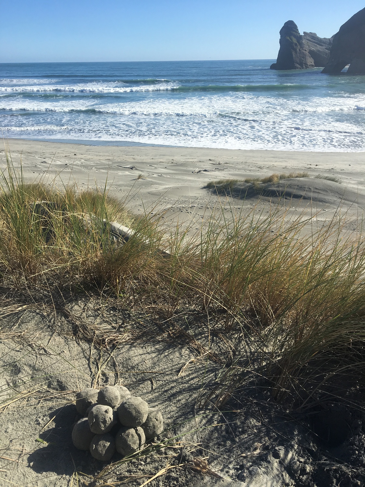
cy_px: 244
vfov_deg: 61.7
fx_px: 408
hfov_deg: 48.2
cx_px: 182
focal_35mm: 29
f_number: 2.2
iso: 25
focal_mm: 4.15
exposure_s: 1/1603
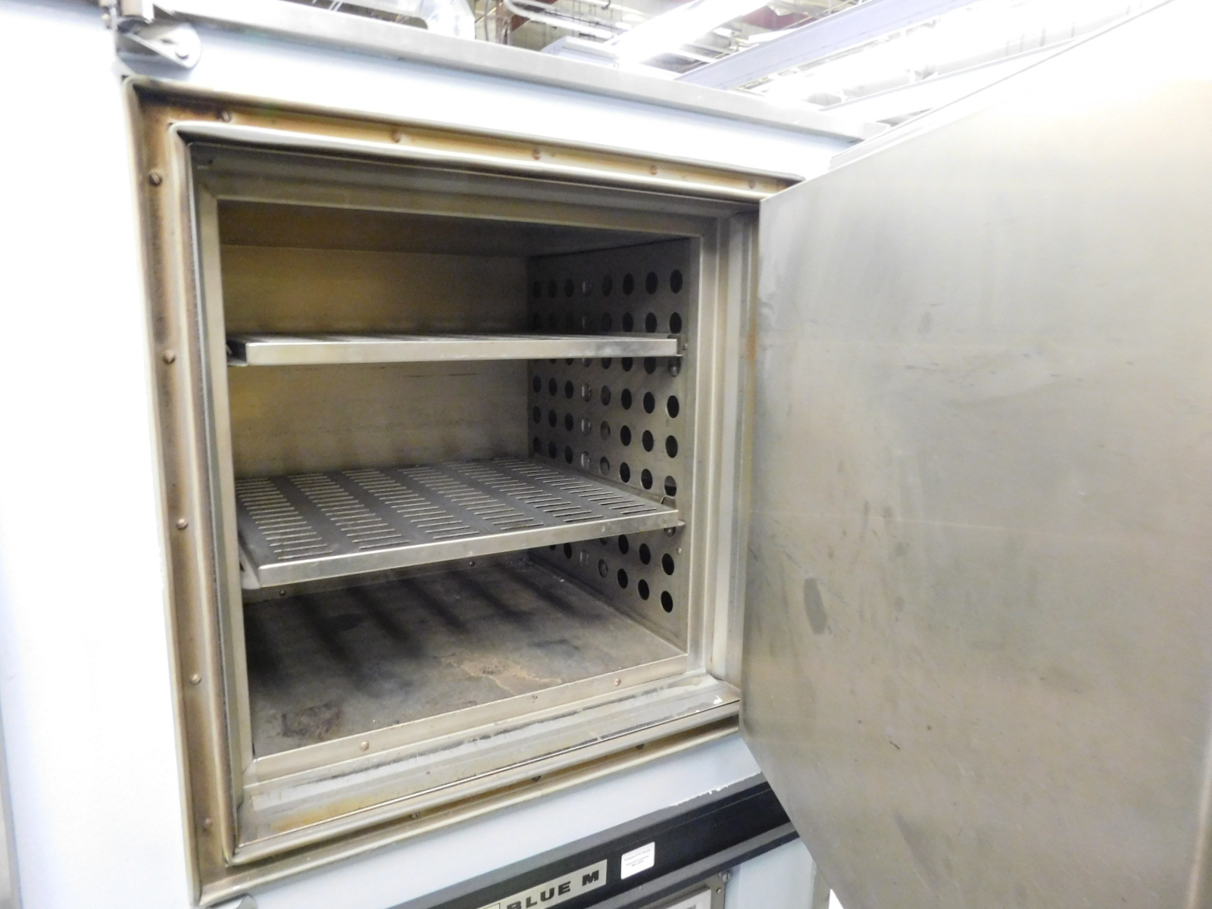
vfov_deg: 58.9
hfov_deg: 73.9
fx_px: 805
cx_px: 606
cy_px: 454
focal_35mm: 23
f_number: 3
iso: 640
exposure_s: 1/8
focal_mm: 4
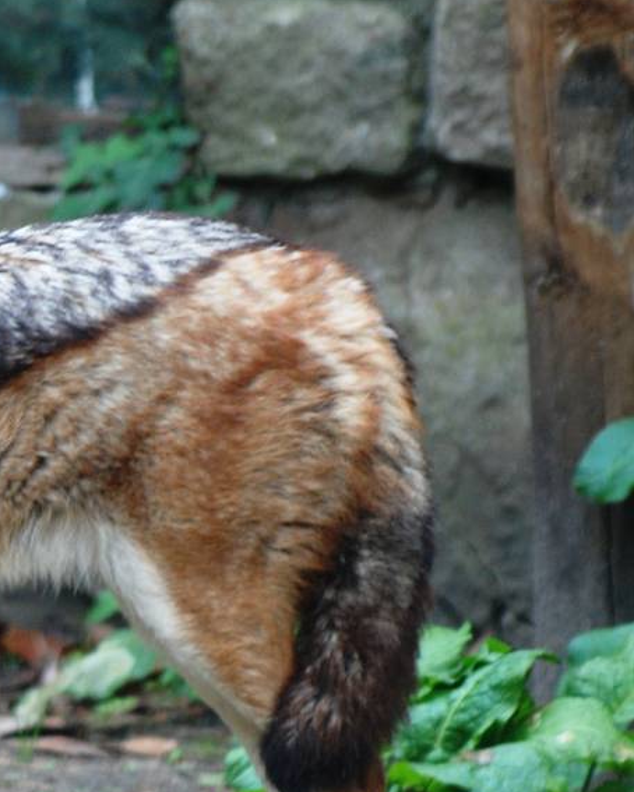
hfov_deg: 1.8
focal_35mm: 875
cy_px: 529
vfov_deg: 2.2
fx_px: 20512
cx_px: -258
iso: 400
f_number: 5.3
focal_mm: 220
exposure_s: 1/160
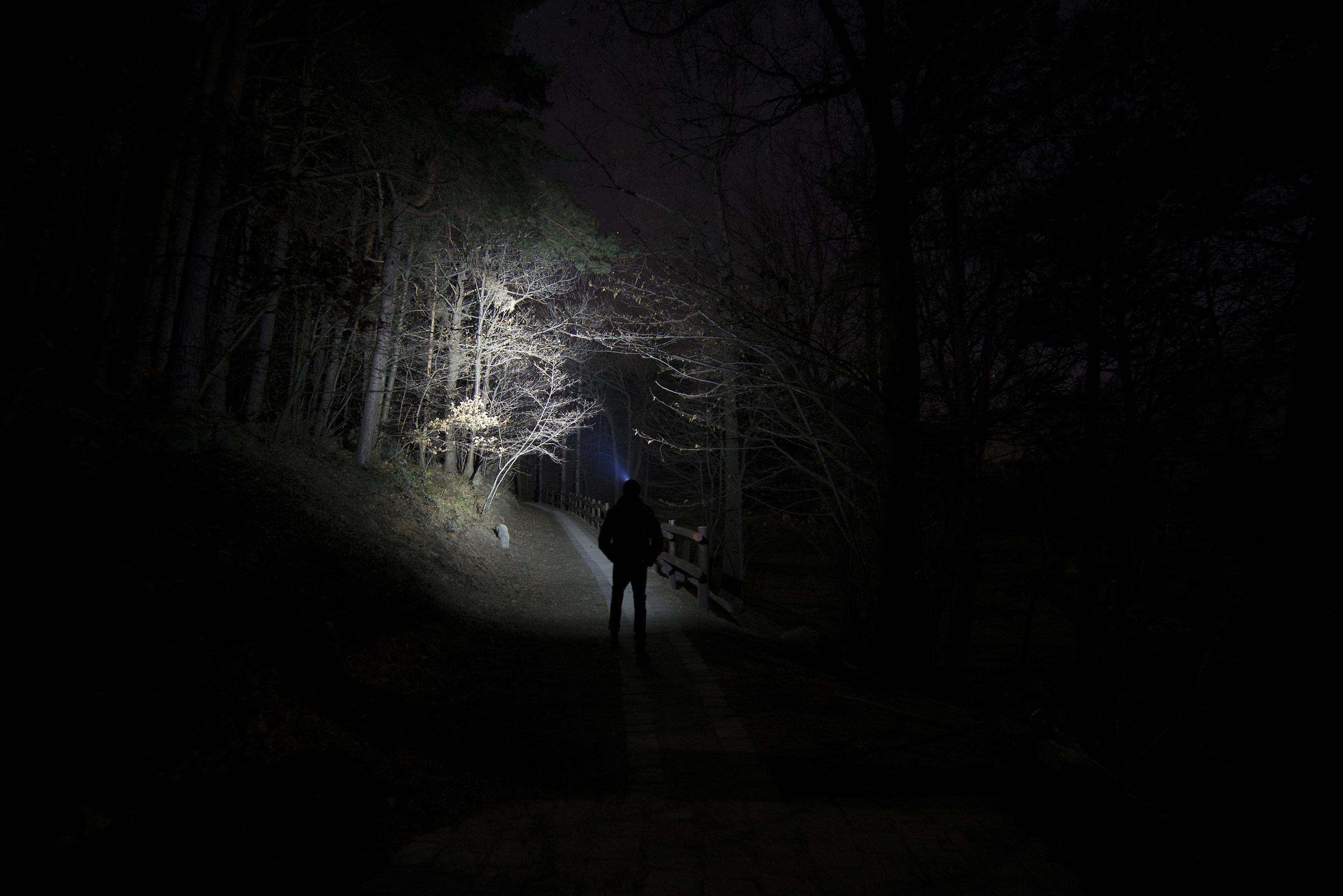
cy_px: 448
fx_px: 522
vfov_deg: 81.3
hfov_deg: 104.2
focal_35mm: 14
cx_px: 672
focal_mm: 14
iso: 200
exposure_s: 15
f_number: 2.8
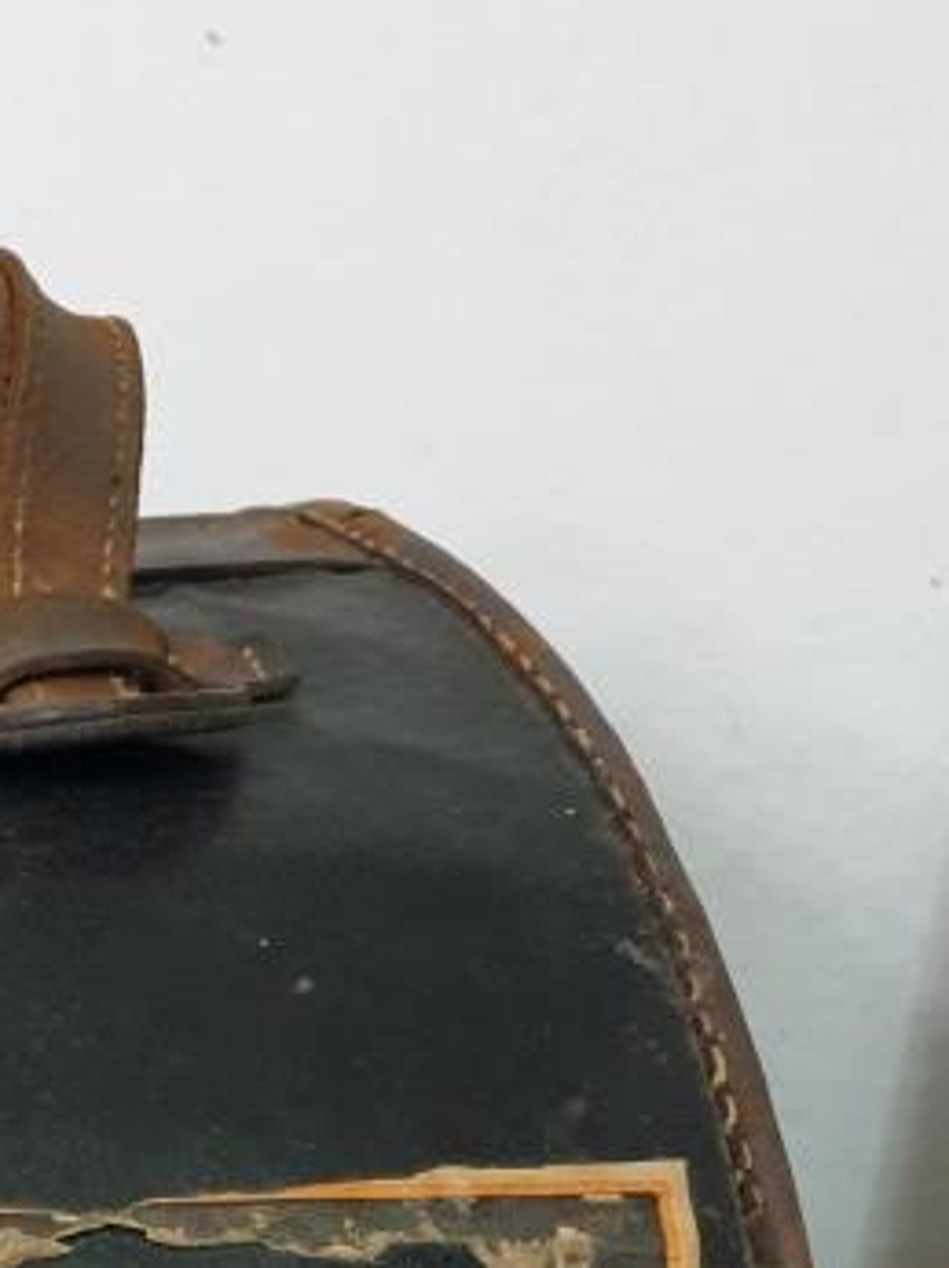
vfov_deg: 23.8
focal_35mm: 77
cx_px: -37
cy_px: 1374
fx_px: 2818
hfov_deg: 18.5
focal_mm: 4.3
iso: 320
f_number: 1.5
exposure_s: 1/50
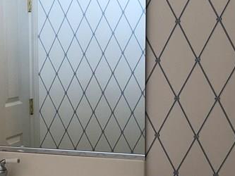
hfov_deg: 22.1
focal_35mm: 86
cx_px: 11
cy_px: 130
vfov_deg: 17.1
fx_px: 584
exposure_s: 1/30
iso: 40
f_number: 1.8
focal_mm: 4
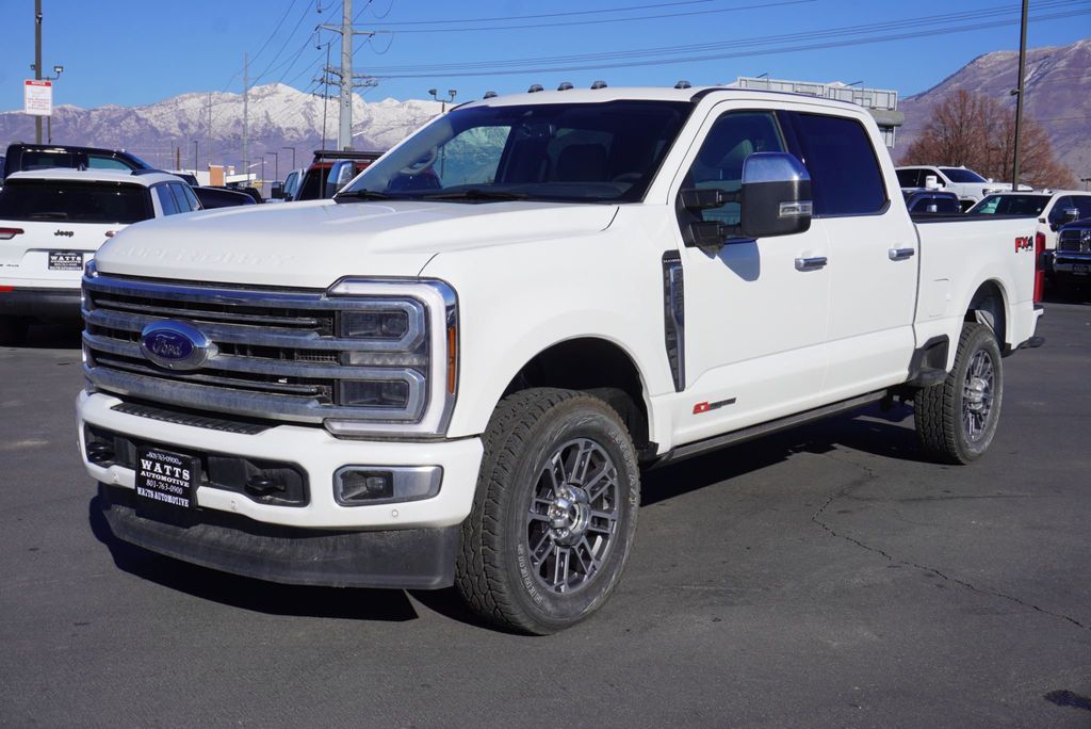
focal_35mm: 42
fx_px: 1273
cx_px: 546
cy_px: 364
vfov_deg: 31.9
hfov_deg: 46.4
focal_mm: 28
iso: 100
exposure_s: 1/320
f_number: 11
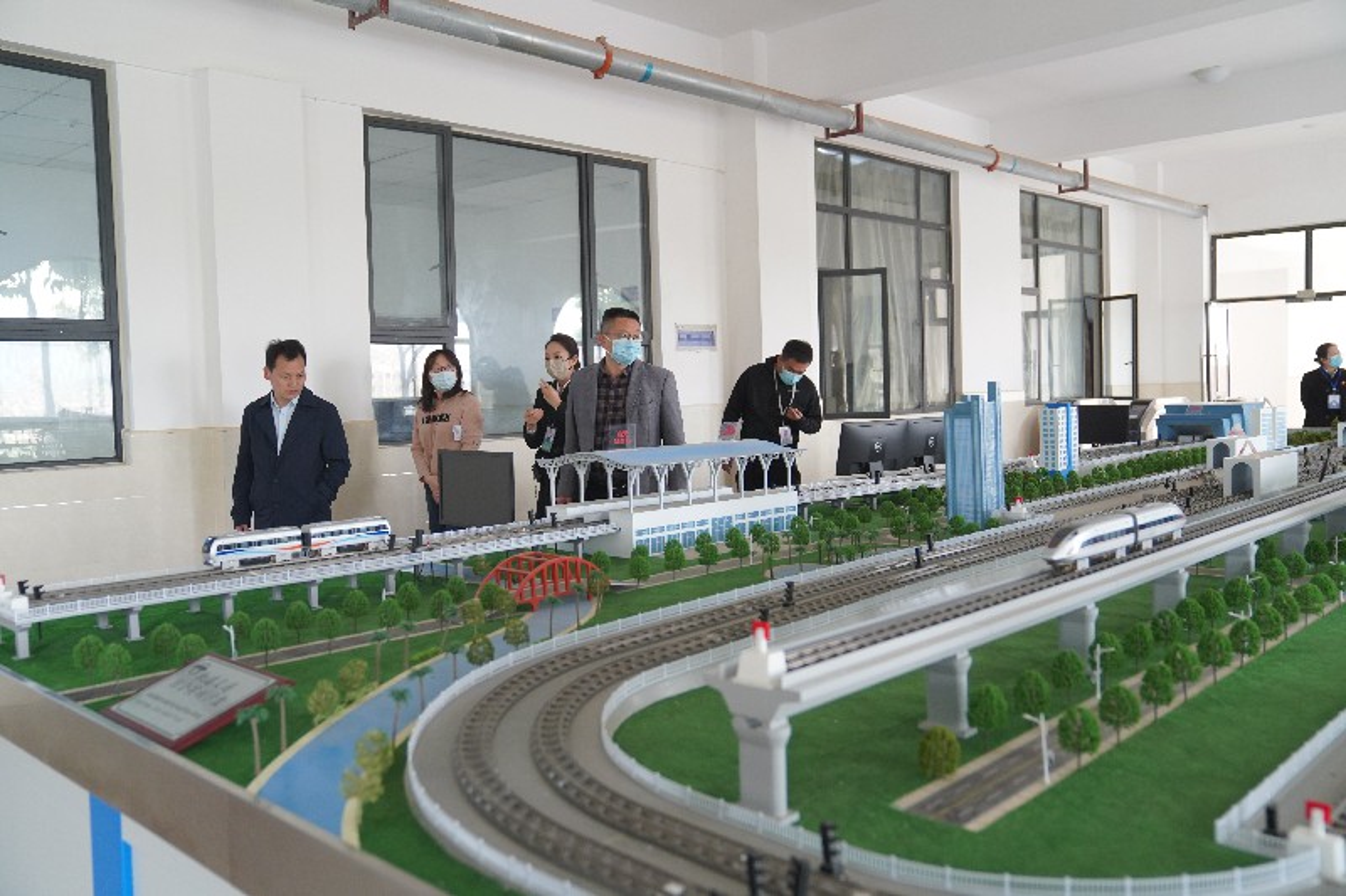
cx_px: 673
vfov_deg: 43.6
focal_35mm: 30
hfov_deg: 61.9
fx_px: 1121
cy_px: 448
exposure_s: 1/125
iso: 2000
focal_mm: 30
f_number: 2.8
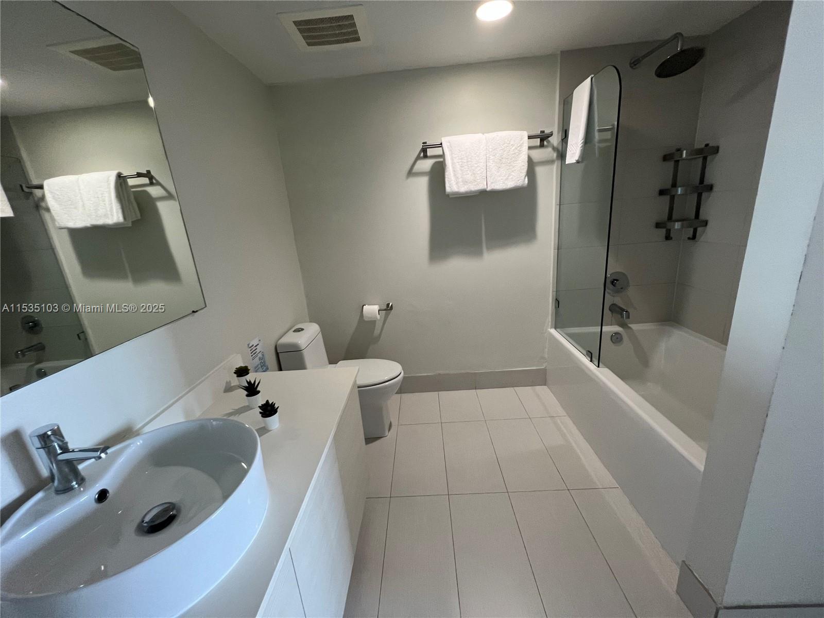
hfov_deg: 106.2
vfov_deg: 89.9
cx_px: 412
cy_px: 309
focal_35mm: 13
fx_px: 309
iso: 250
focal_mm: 1.57
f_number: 1.8
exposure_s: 1/60
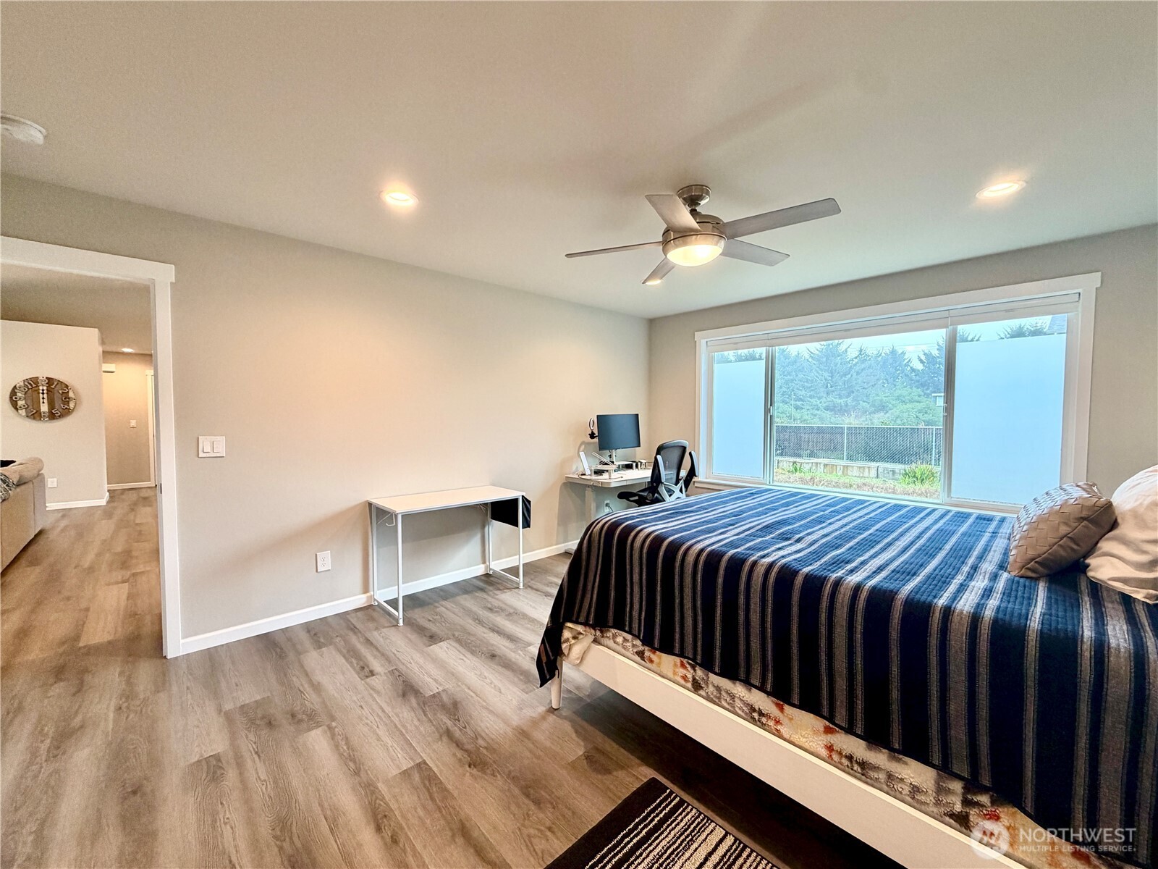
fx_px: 468
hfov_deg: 102.1
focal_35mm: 14
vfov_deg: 85.7
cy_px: 434
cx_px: 579
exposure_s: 1/60
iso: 200
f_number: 2.2
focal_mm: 2.22
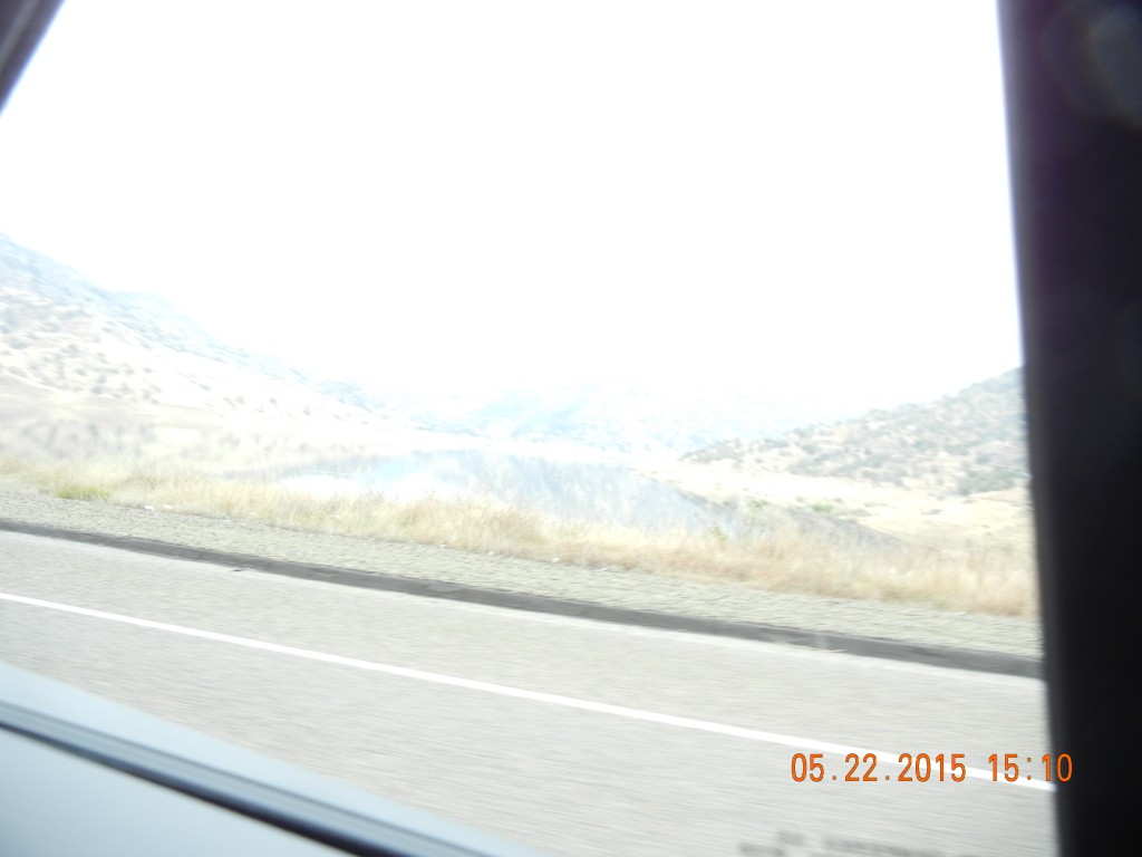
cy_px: 428
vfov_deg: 46.8
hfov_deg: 60.0
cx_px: 571
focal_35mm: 30
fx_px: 990
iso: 160
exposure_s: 1/158
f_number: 3.5
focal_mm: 5.4
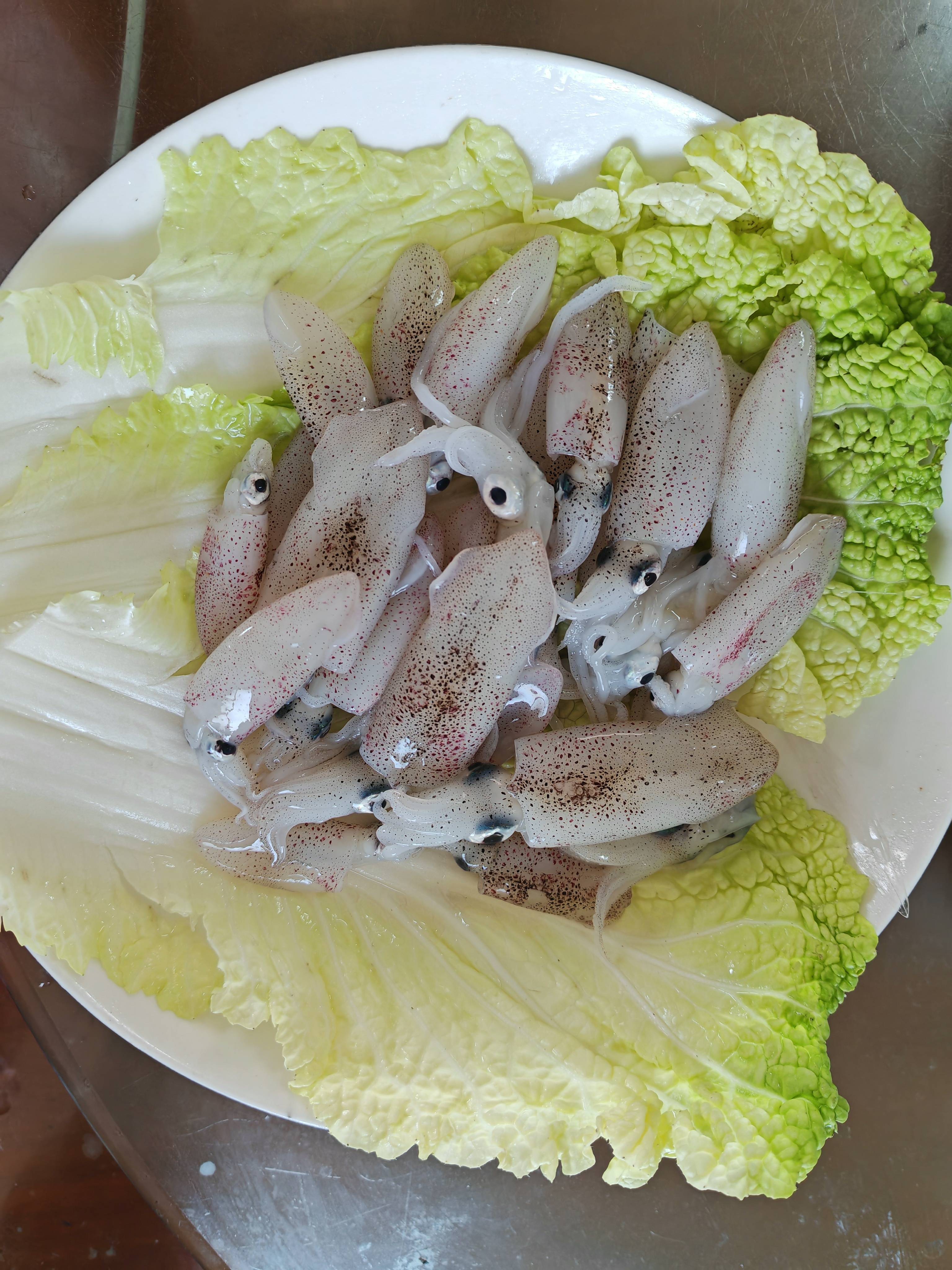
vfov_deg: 65.3
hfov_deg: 51.4
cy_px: 635
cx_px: 476
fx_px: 990
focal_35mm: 27
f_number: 1.9
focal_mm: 5.52
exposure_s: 1/93
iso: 200
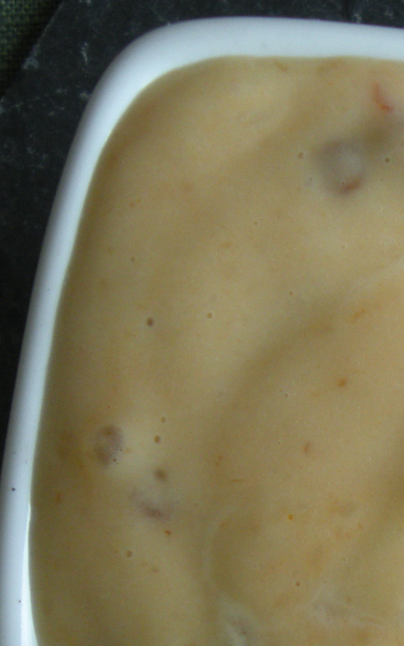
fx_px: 1673
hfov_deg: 12.9
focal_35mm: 95
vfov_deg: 21.4
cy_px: 571
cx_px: 651
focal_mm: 6.3
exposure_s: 1/59.7
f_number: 3.5
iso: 117
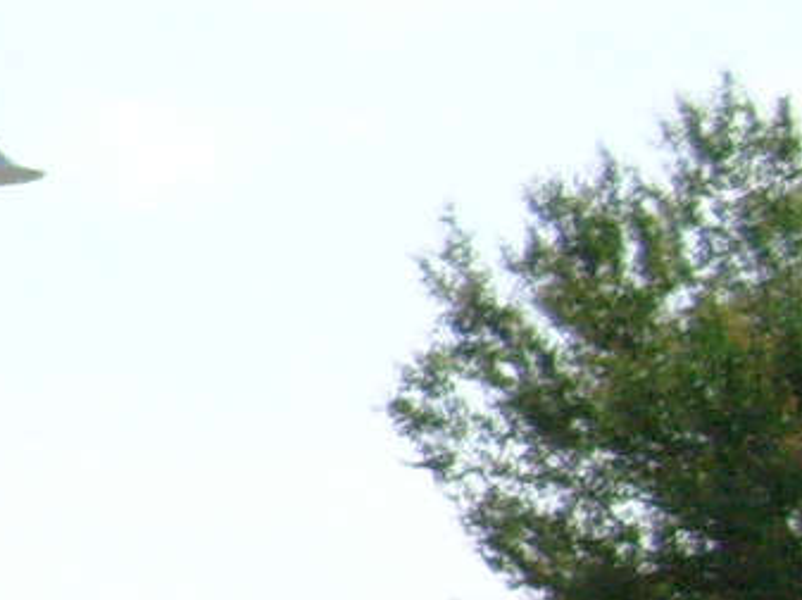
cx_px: -1480
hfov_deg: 8.1
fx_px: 4930
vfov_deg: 7.0
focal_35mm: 213
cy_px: 317
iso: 80
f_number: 7.1
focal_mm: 5.8
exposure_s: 1/250
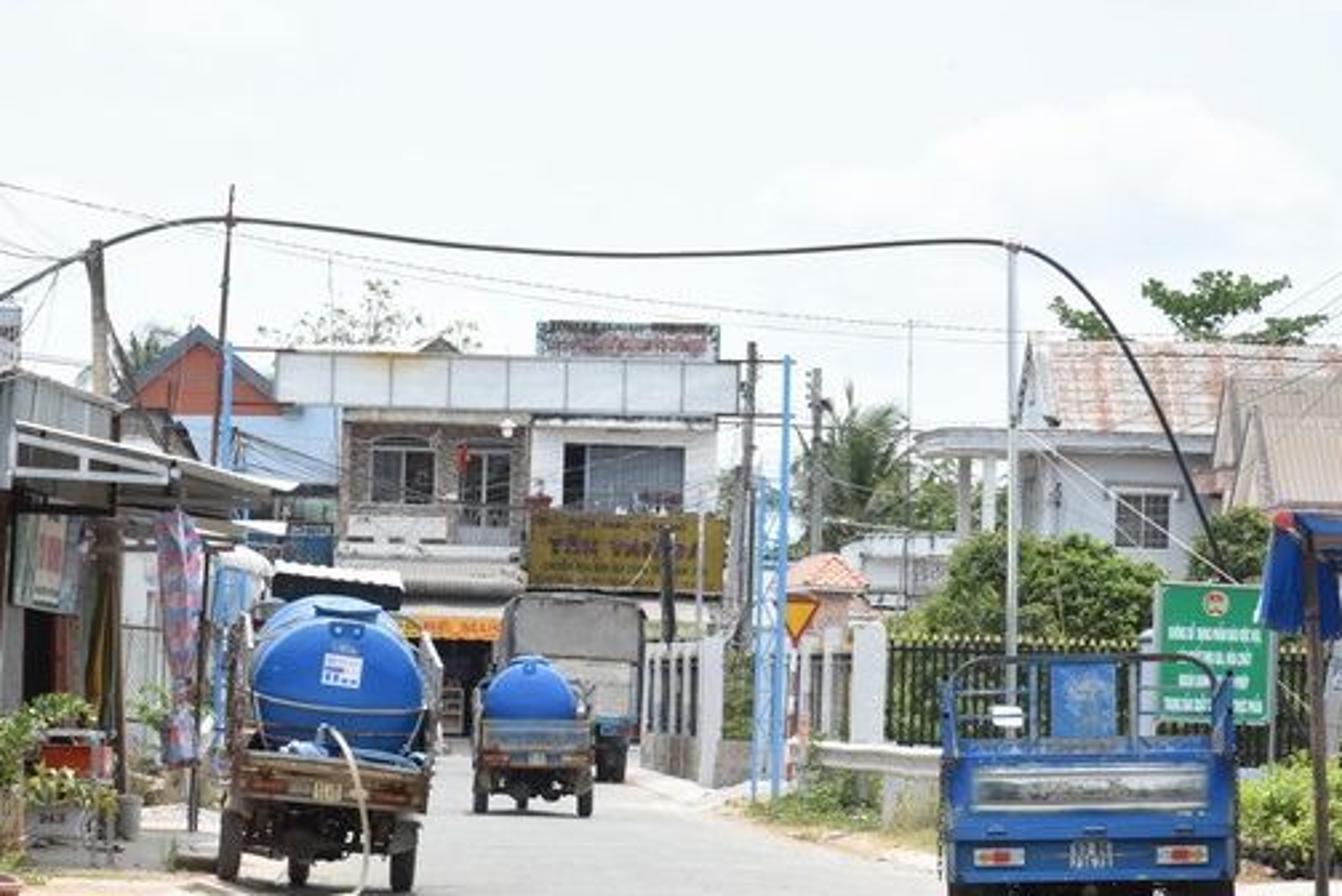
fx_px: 5781
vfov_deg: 8.9
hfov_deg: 13.2
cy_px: 504
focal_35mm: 155
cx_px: 566
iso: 200
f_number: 13
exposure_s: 1/100
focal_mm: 120
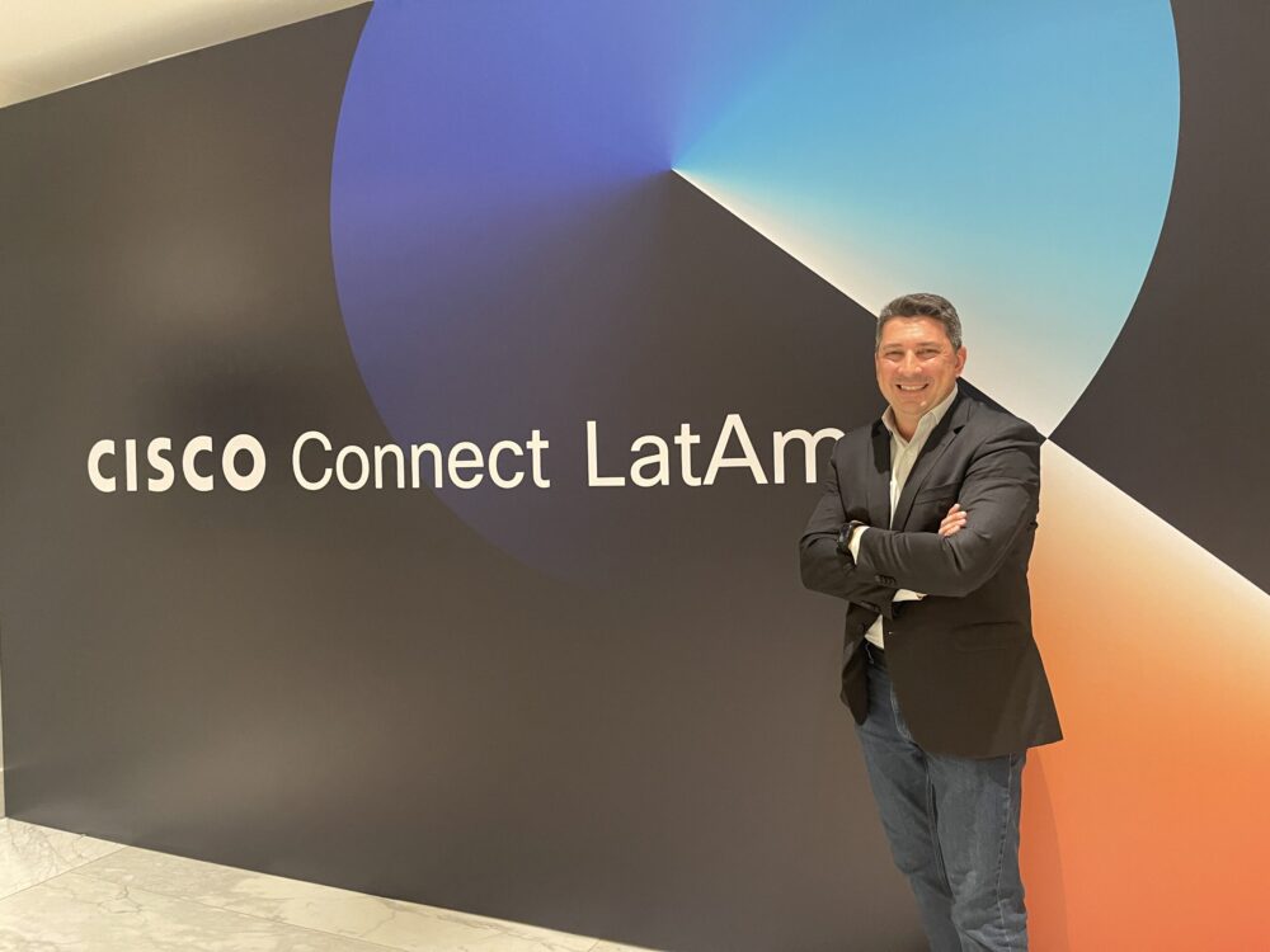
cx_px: 635
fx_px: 917
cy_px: 476
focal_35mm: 25
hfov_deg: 69.4
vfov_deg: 54.9
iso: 500
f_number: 1.6
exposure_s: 1/60
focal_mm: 5.1
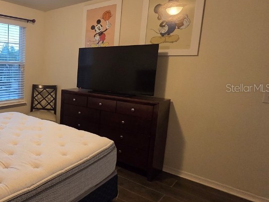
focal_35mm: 25
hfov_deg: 56.9
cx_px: 15
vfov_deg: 54.7
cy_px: 88
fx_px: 194
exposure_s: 1/60
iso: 500
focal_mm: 2.2
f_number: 2.2
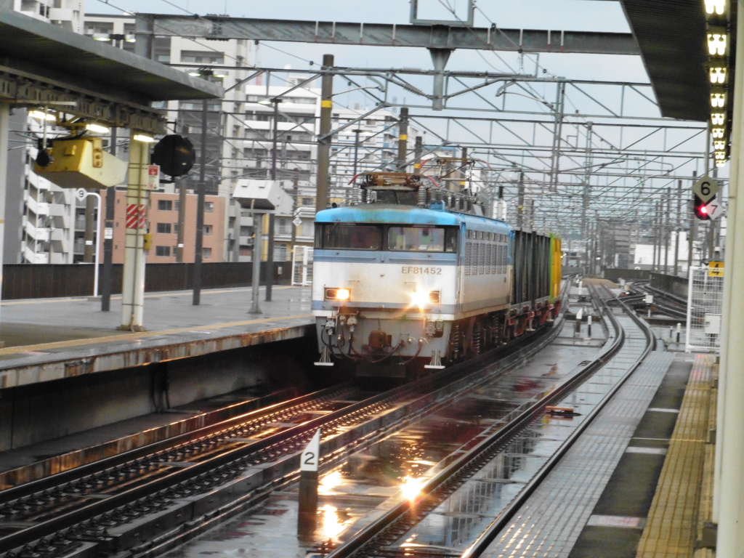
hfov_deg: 14.4
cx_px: 372
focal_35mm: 137
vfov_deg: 10.8
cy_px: 279
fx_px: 2945
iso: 800
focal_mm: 24.4
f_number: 5.4
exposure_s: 1/50
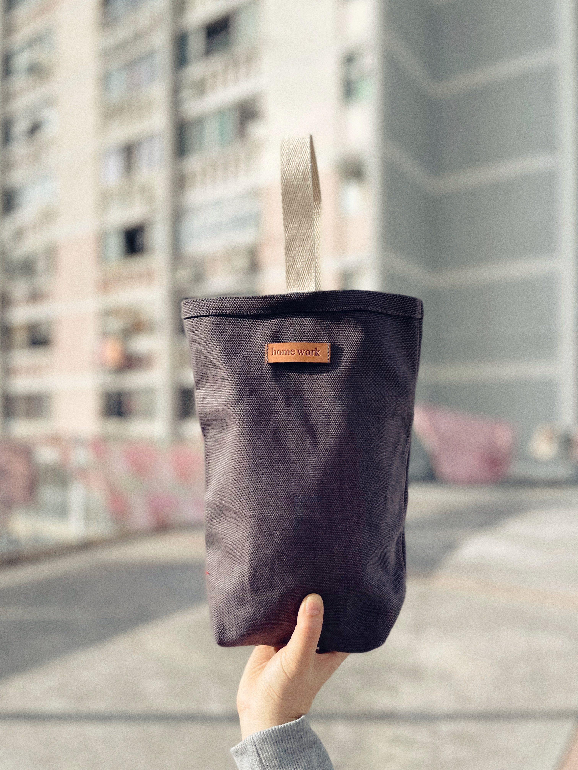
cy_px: 385
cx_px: 289
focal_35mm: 26
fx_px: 579
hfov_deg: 53.1
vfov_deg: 67.3
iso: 50
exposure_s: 1/5376
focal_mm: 5.1
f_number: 1.6
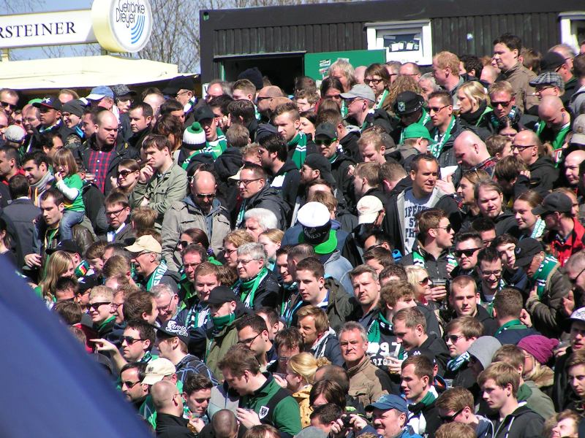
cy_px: 219
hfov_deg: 6.4
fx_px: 5256
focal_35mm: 311
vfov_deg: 4.8
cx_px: 292
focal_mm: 47.6
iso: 50
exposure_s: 1/800
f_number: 3.5
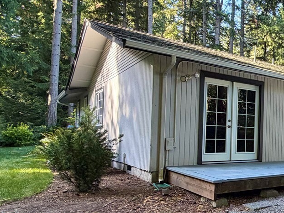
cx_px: 342
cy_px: 133
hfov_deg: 38.1
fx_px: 295
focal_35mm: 36
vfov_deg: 39.4
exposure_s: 1/121
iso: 160
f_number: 2.2
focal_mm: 2.22
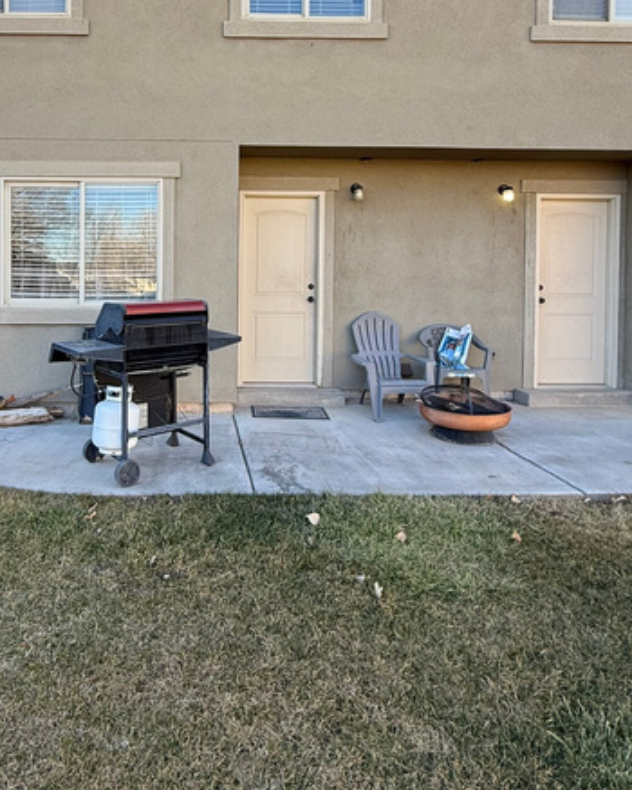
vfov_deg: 68.9
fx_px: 561
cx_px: 202
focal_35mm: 24
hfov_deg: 57.3
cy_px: 286
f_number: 2.2
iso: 50
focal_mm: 2.22
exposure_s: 1/201
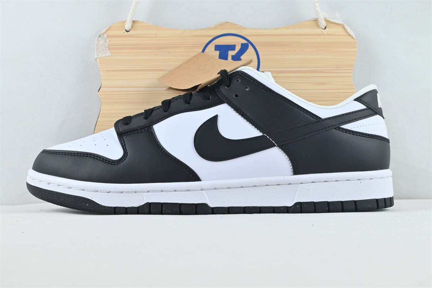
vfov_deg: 28.5
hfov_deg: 41.7
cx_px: 216
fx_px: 567
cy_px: 144
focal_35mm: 47
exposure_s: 1/100
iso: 1000
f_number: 10
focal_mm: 31.5
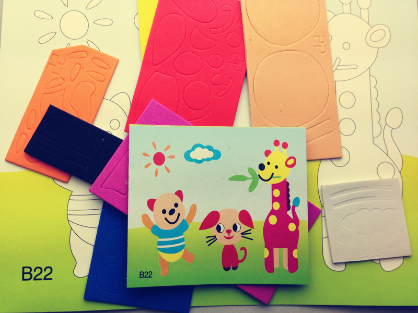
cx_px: 209
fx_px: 398
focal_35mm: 33
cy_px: 156
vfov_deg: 42.9
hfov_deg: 55.4
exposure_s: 1/376
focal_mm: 4.13
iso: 50
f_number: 2.4
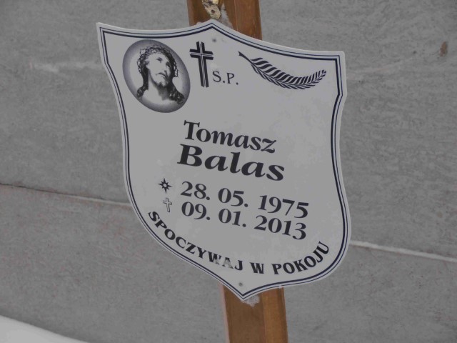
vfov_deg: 13.3
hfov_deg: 17.7
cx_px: 228
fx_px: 1465
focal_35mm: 111
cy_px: 172
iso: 80
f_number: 5.5
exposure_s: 1/320
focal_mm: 19.64
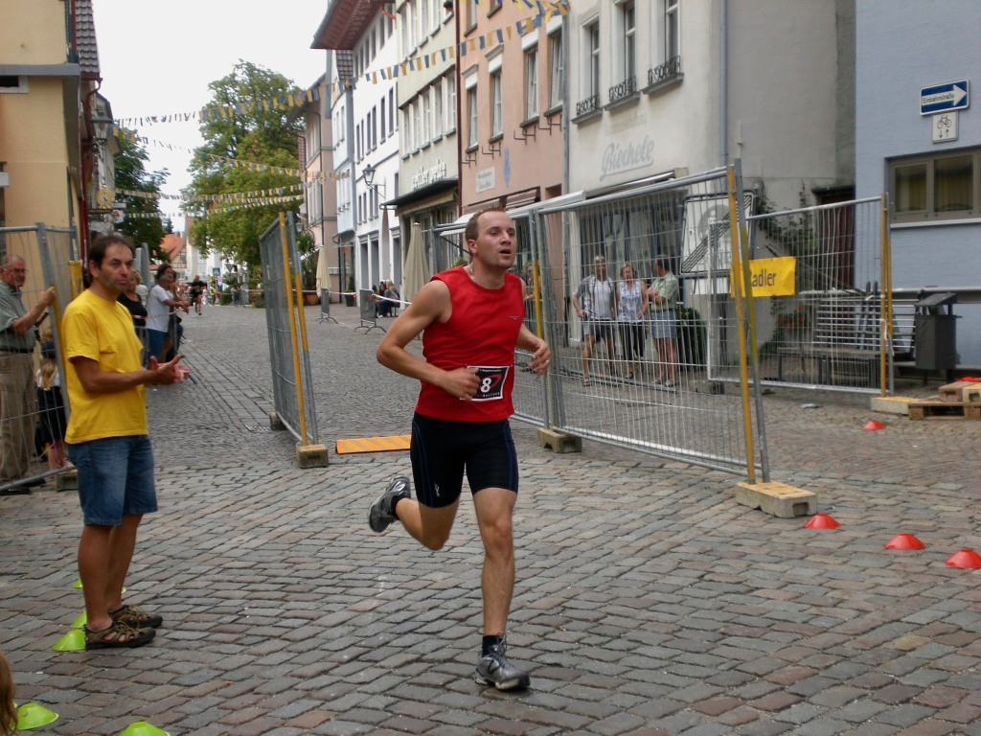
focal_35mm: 51
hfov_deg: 37.5
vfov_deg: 28.6
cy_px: 368
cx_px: 490
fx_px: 1445
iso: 50
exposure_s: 1/200
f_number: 3.6
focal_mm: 8.44
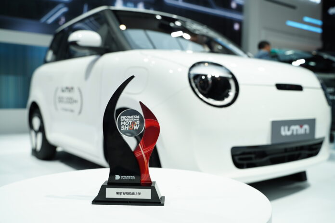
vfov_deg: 36.9
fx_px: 335
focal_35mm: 36
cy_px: 112
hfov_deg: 53.1
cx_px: 168
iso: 160
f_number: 4.5
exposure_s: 1/160
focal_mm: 36
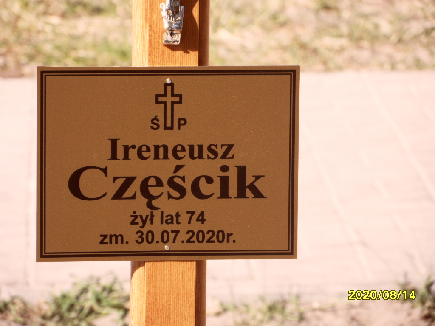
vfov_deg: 5.0
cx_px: 218
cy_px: 163
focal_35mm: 300
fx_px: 3770
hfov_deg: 6.6
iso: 80
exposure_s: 1/180
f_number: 5.4
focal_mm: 49.4
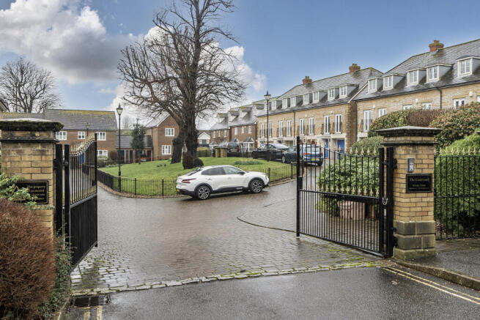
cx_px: 240
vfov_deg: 42.3
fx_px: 413
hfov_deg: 60.3
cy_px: 160
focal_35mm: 31
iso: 400
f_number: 8
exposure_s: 1/80
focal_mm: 21
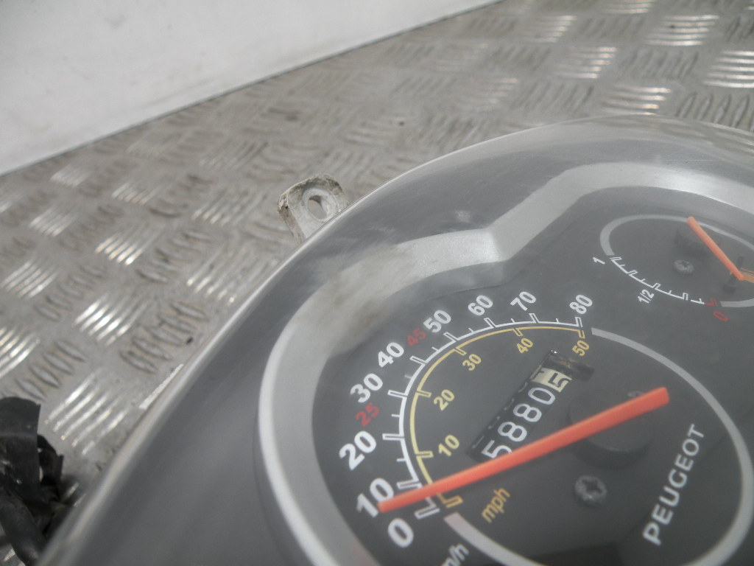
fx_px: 588
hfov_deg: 65.3
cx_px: 377
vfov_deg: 51.4
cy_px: 283
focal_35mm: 27
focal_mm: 4.7
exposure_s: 1/75.1
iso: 64
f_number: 3.2
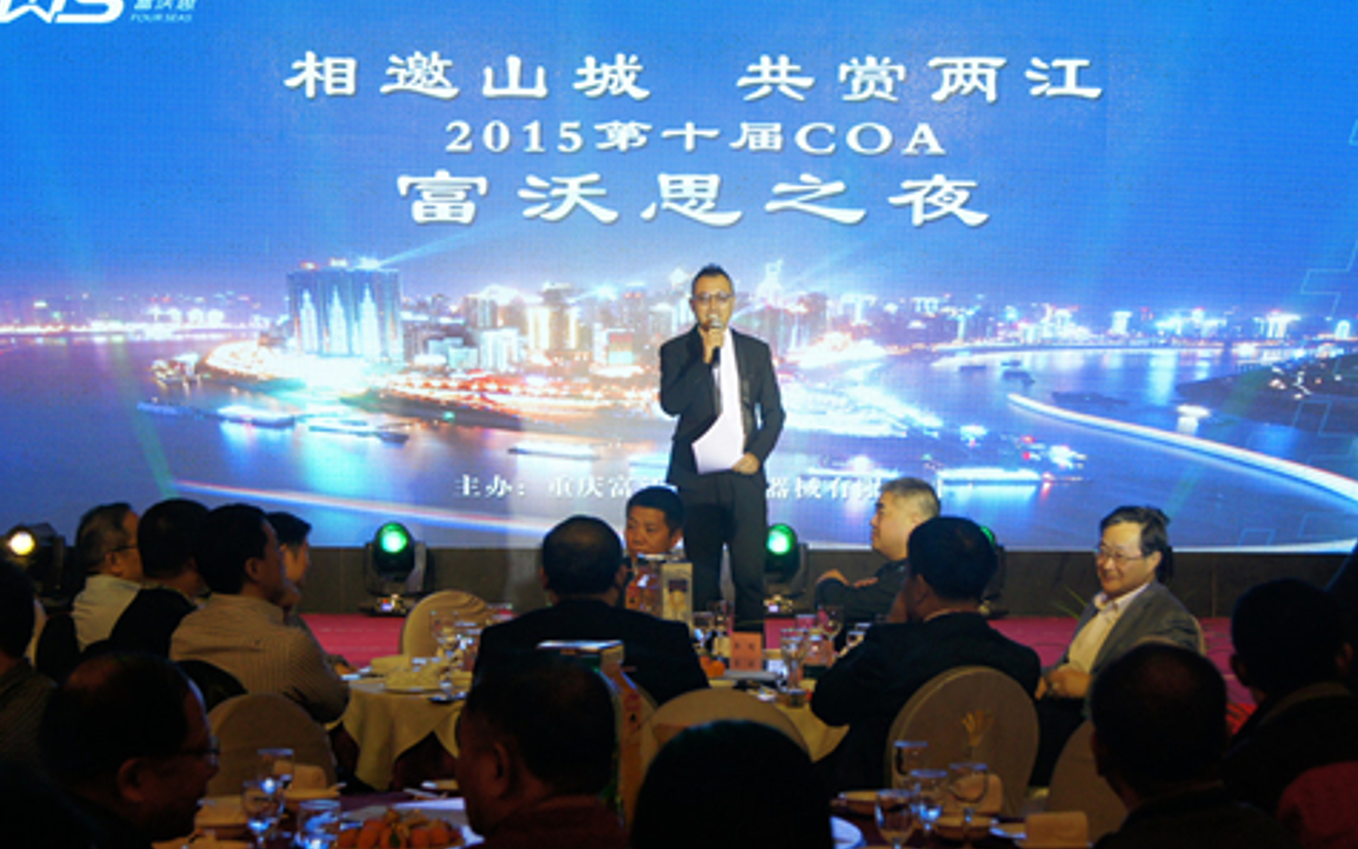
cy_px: 402
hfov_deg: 26.2
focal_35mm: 79
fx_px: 2915
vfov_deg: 16.6
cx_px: 723
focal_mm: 35
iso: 250
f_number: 4.5
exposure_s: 1/60
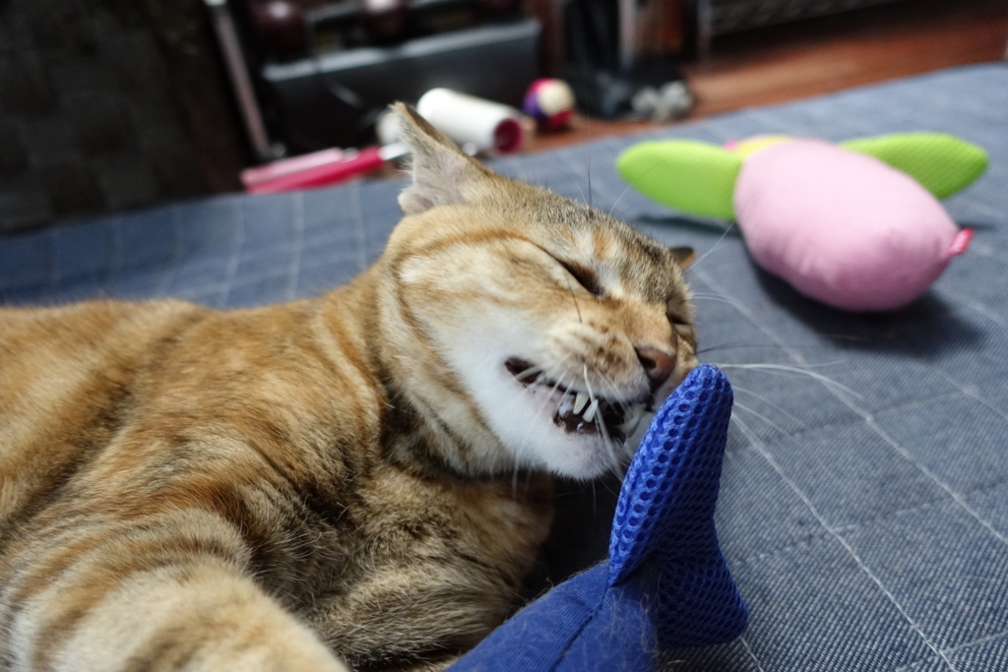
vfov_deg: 53.1
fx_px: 672
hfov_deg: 73.7
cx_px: 504
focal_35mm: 24
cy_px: 336
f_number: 2
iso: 1000
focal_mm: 8.8
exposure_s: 1/250
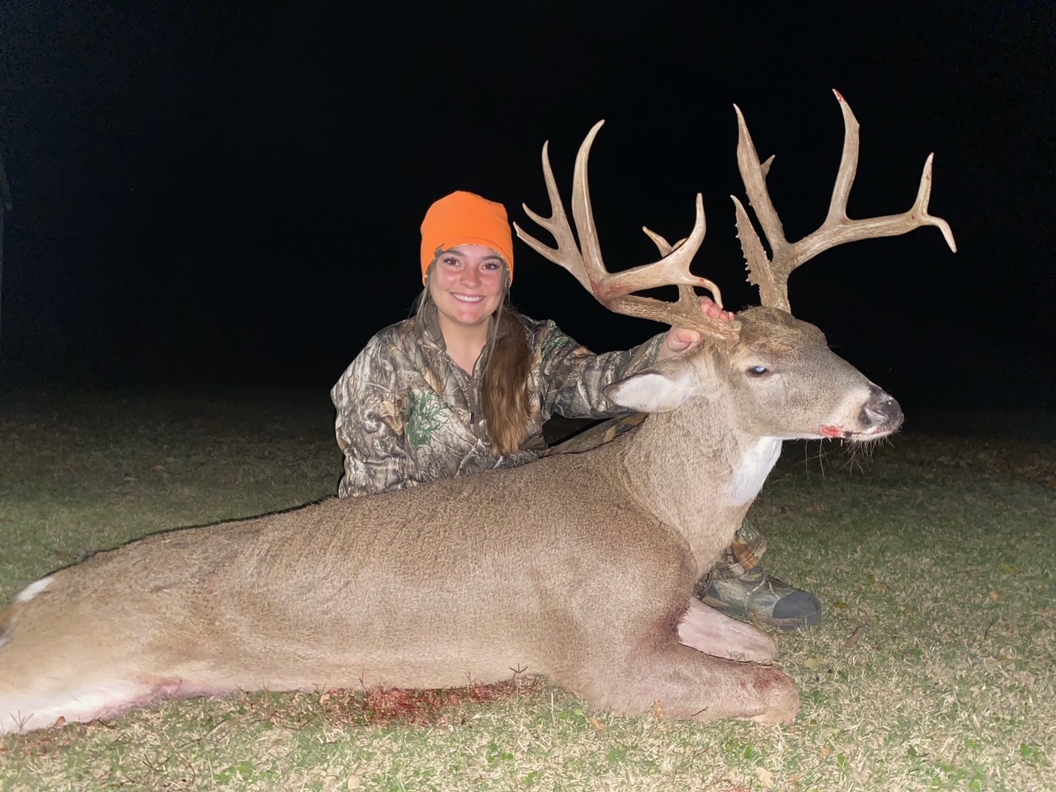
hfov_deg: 67.3
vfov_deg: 53.1
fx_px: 793
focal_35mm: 26
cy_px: 396
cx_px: 528
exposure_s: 1/4
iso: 160
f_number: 1.8
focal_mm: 4.25
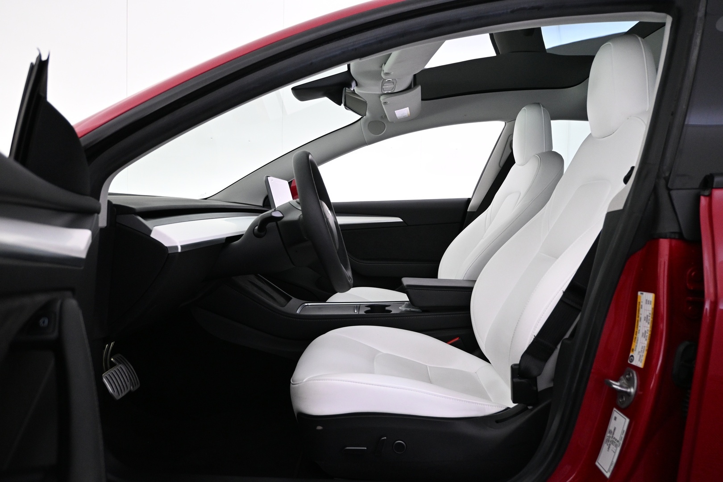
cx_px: 362
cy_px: 241
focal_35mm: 28
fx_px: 557
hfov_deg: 65.9
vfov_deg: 46.8
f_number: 3.8
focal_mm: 18.5
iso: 1600
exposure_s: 1/80
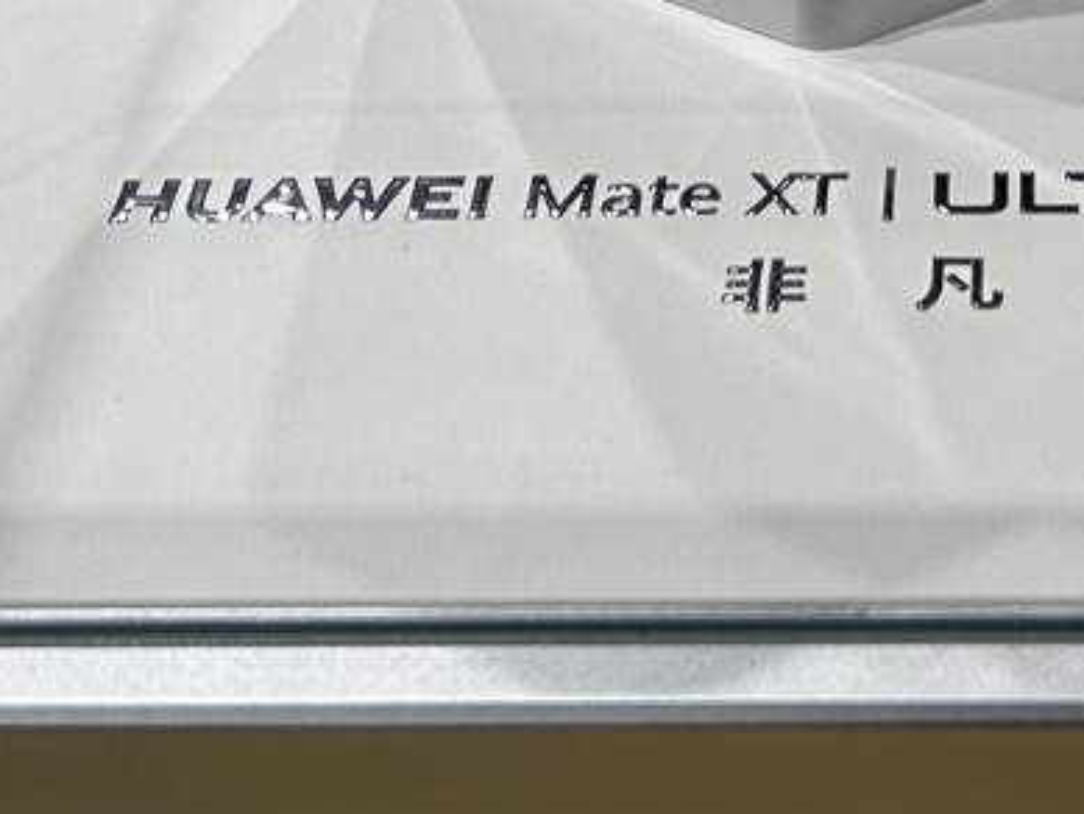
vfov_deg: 12.8
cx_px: 1059
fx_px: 3352
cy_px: -583
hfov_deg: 18.0
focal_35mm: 107
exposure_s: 1/683
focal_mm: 5.7
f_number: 1.5
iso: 50
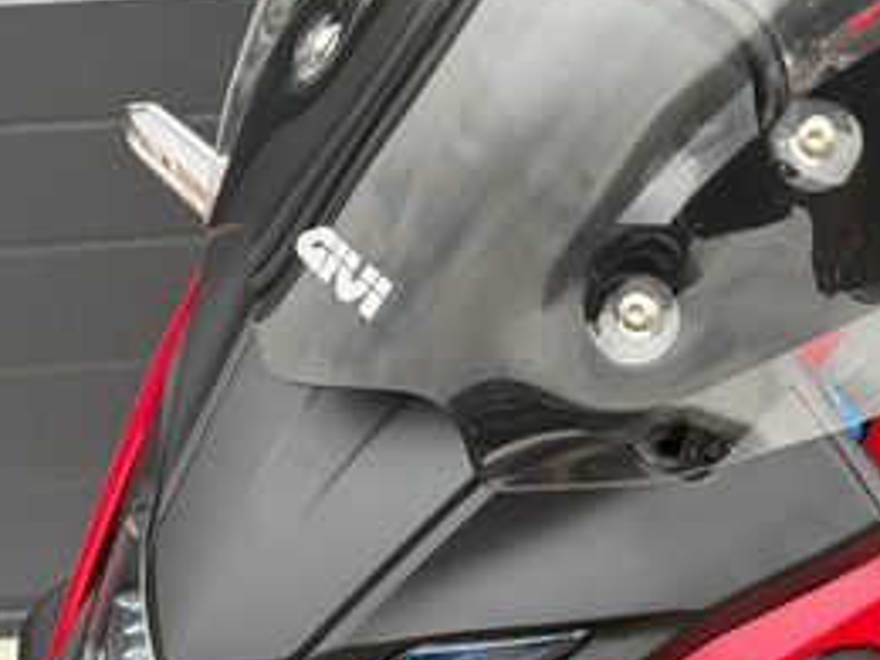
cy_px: -102
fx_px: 3000
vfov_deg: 12.3
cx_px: 785
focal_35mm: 118
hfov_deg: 16.5
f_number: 1.78
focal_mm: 6.76
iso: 64
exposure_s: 1/218
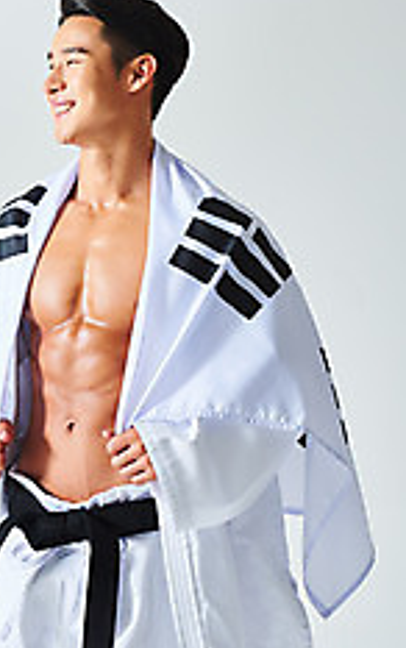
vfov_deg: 10.0
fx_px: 3711
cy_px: 225
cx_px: 60
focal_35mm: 210
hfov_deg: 6.3
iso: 100
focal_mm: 120
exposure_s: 1/125
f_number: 11
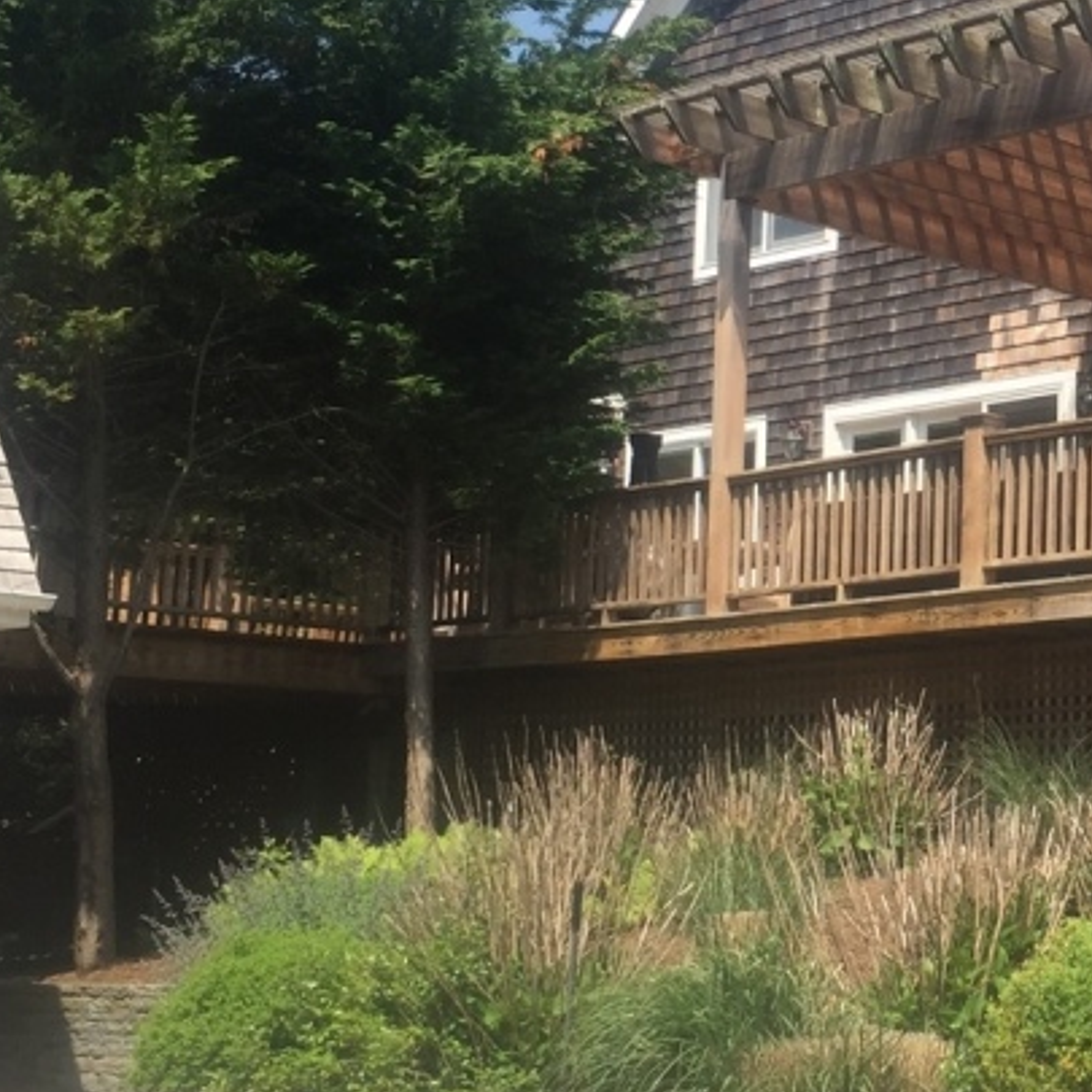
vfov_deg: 22.4
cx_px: 1045
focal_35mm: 77
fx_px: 2748
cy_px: 392
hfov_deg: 21.8
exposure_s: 1/1099
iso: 32
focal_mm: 4.15
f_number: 2.2
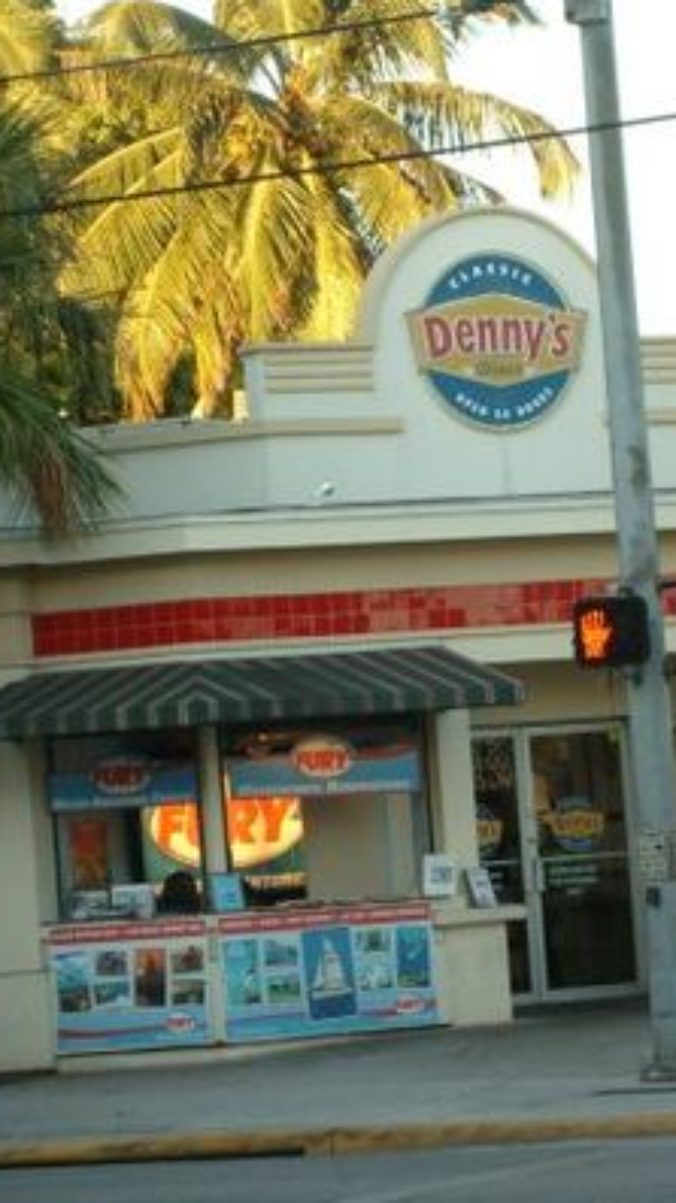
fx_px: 4945
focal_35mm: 155
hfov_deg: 7.8
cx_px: 429
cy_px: 603
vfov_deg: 13.9
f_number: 4.9
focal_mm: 17.4
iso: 100
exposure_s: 1/90
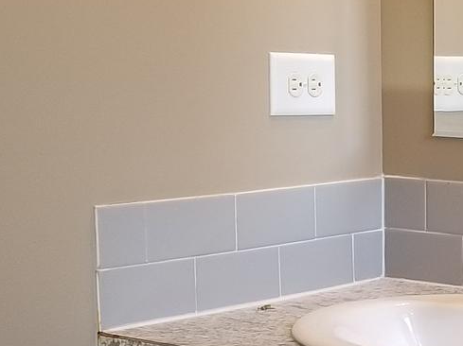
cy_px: 354
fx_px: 1457
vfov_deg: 13.4
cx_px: 619
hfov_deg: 16.9
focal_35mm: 109
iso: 200
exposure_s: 1/60
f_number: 1.7
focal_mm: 4.25
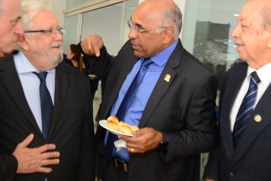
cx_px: 141
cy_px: 82
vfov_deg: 25.1
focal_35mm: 54
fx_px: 407
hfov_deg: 36.9
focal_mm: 32
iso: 1600
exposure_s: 1/125
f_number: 4.5
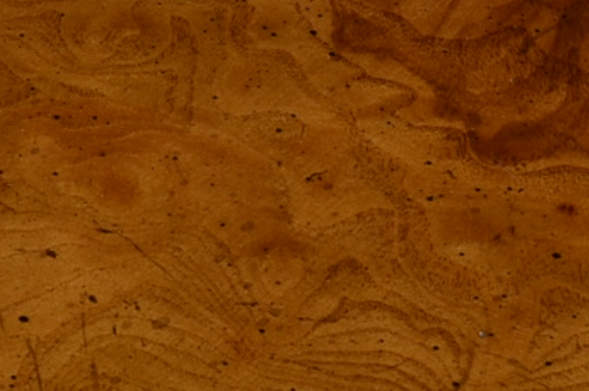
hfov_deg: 4.7
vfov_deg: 3.1
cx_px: 173
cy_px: 464
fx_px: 7204
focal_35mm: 441
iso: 125
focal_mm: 50
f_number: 9
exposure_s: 1/125
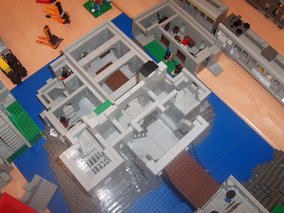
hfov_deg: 50.1
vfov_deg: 38.7
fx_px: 304
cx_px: 142
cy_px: 106
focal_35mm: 37
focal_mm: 5.6
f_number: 2.8
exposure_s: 1/60
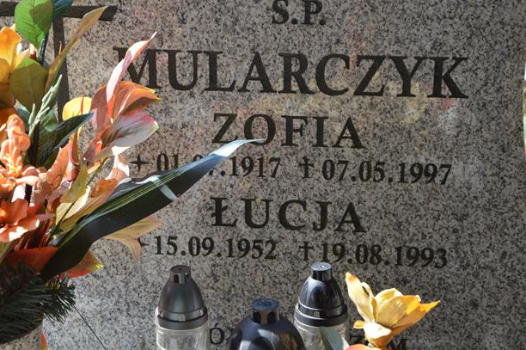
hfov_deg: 22.4
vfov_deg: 15.0
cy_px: 180
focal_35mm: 91
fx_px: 1329
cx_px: 263
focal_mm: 58
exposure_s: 1/125
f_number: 5.6
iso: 140
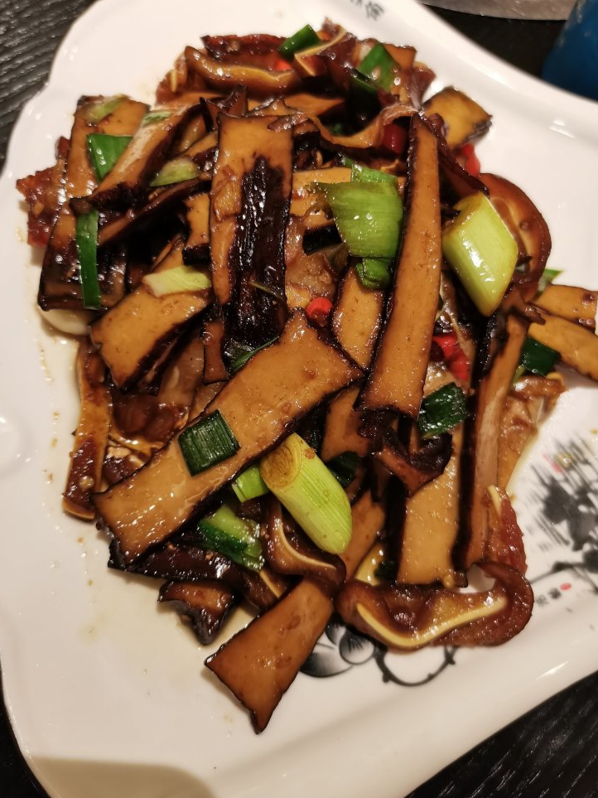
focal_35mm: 27
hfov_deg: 51.3
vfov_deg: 65.3
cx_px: 306
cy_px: 406
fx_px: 622
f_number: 1.8
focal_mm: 5.58
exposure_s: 1/60.2
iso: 320
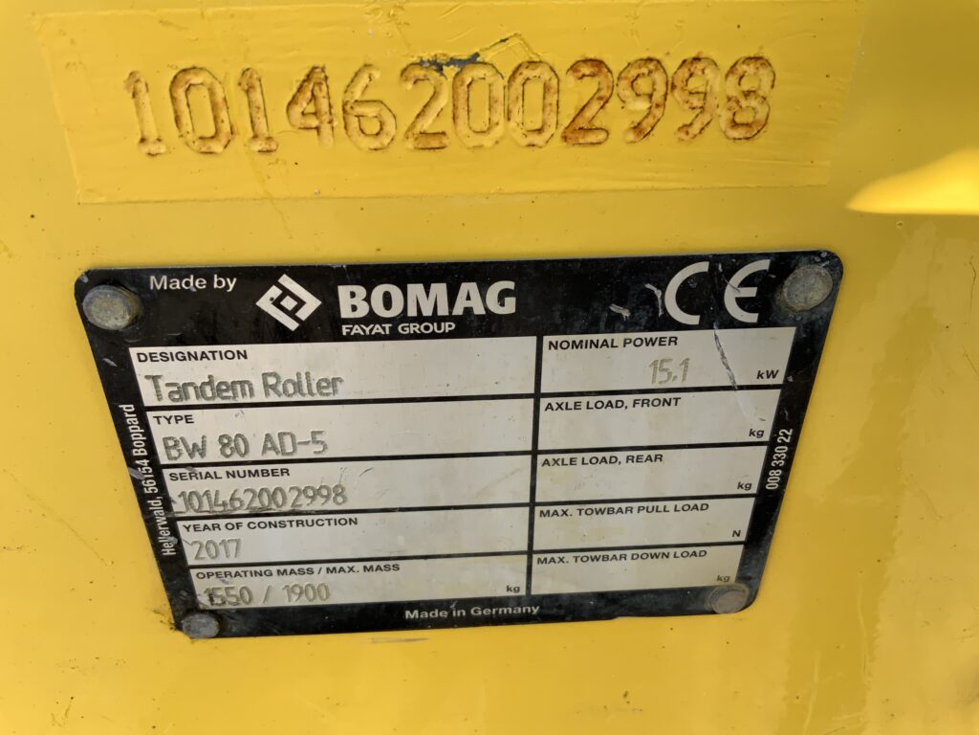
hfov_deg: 61.7
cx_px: 490
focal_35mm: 29
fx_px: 820
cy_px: 368
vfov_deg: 48.2
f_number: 1.8
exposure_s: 1/551
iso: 16
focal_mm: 3
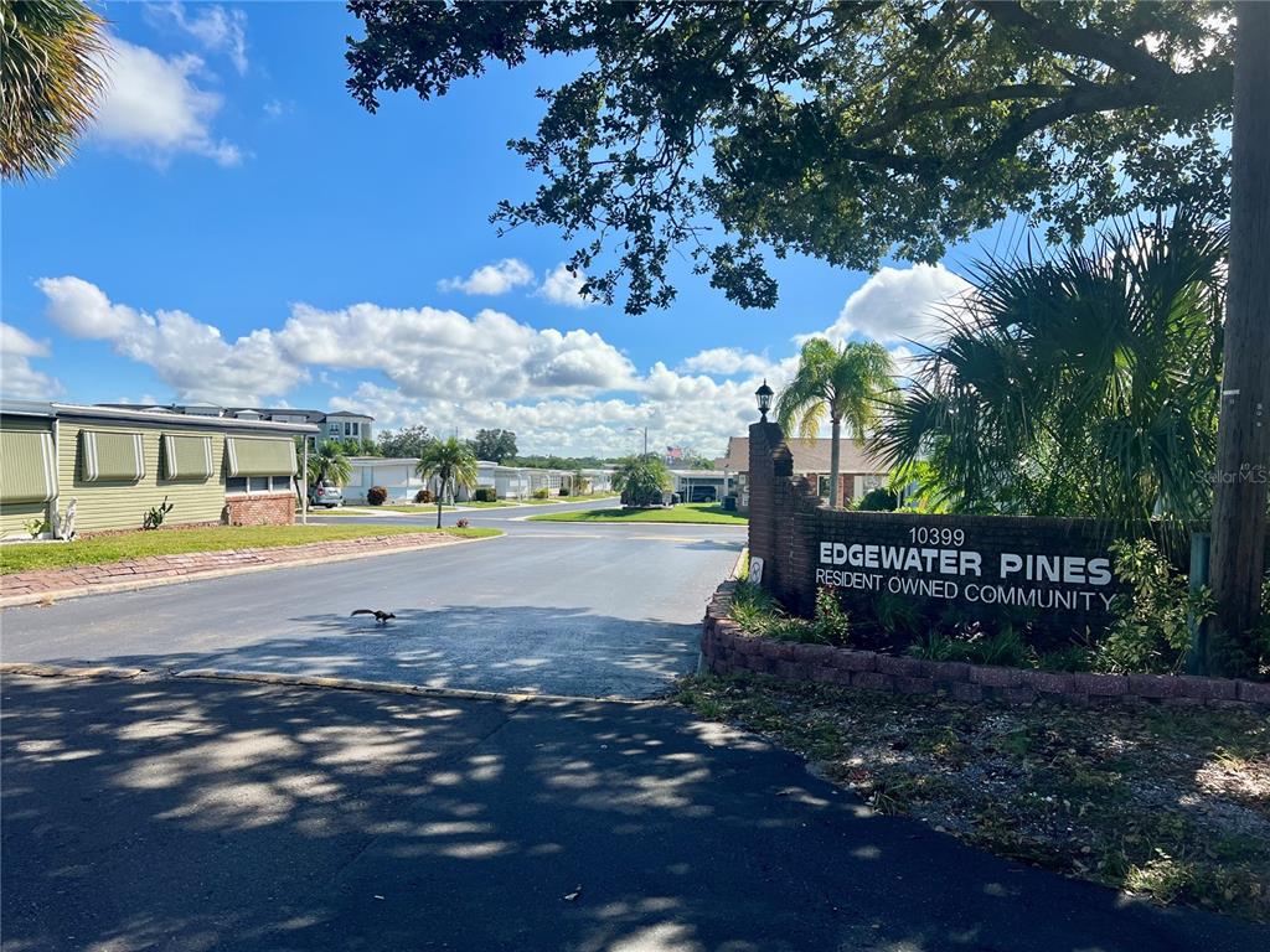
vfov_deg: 53.1
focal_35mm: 26
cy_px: 476
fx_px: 954
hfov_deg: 67.3
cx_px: 635
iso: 50
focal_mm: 5.7
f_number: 1.5
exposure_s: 1/5587
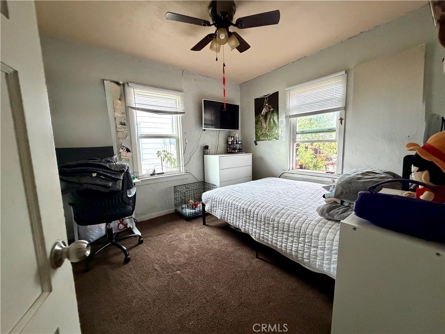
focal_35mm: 14
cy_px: 167
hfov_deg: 102.1
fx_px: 180
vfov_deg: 85.7
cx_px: 222
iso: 1000
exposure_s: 1/60
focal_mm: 2.22
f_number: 2.2
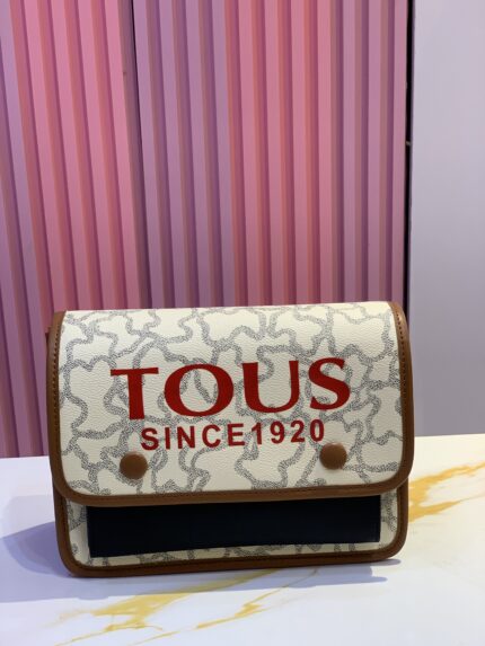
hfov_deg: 28.0
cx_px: 242
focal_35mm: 52
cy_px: 323
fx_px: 971
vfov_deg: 36.8
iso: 80
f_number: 2.4
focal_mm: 6
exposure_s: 1/100
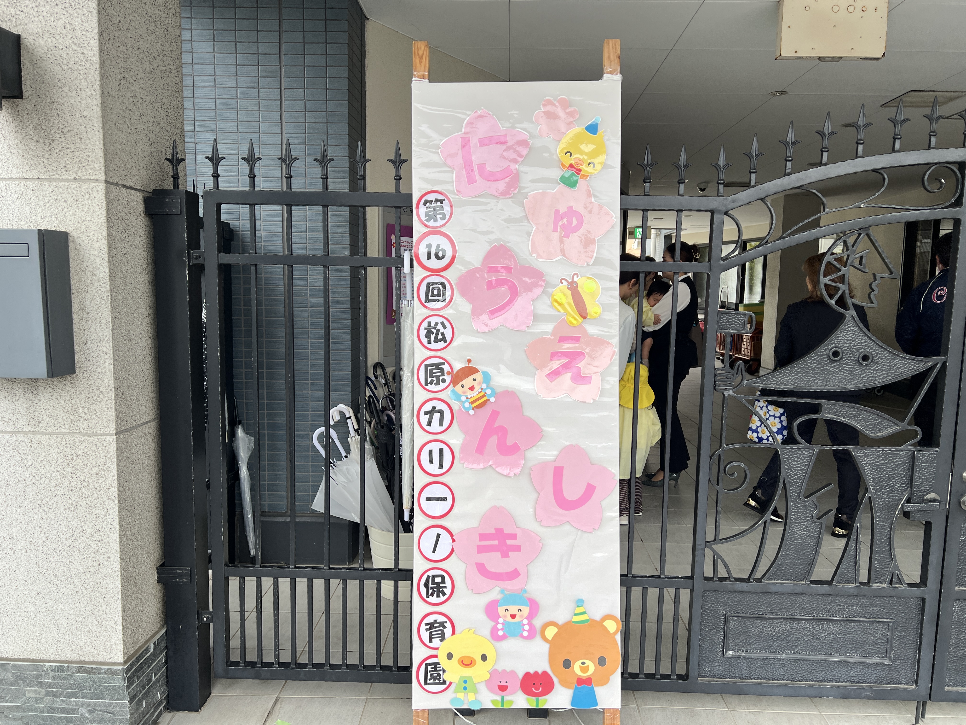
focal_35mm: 26
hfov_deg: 67.3
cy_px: 362
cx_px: 483
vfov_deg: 53.1
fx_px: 726
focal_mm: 5.7
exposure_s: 1/316
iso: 50
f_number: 1.5
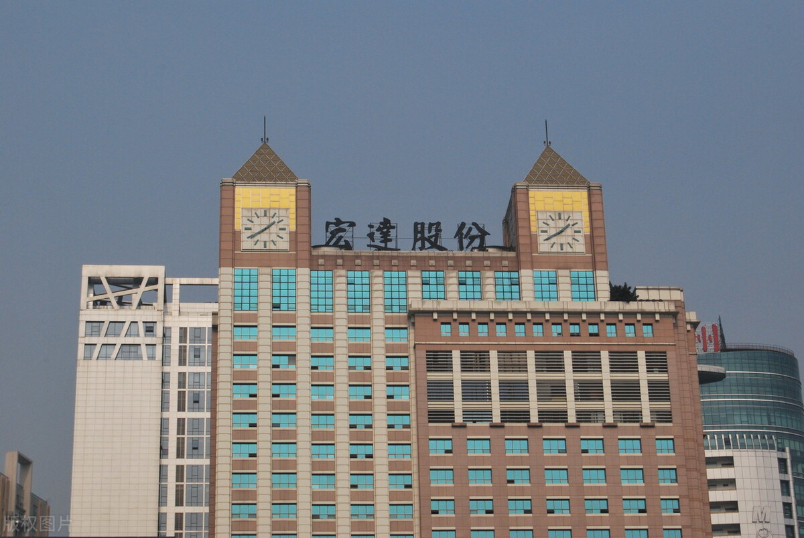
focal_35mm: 82
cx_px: 402
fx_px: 1844
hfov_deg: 24.6
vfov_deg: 16.6
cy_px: 269
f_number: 13
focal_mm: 55
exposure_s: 1/640
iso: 400
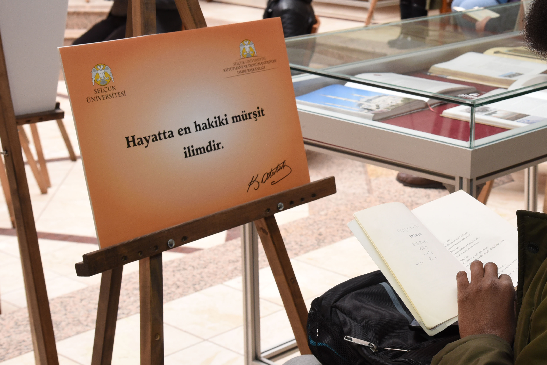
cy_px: 116
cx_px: 421
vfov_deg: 17.0
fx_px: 1216
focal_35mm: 80
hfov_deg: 25.0
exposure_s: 1/50
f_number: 10
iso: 1250
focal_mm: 50
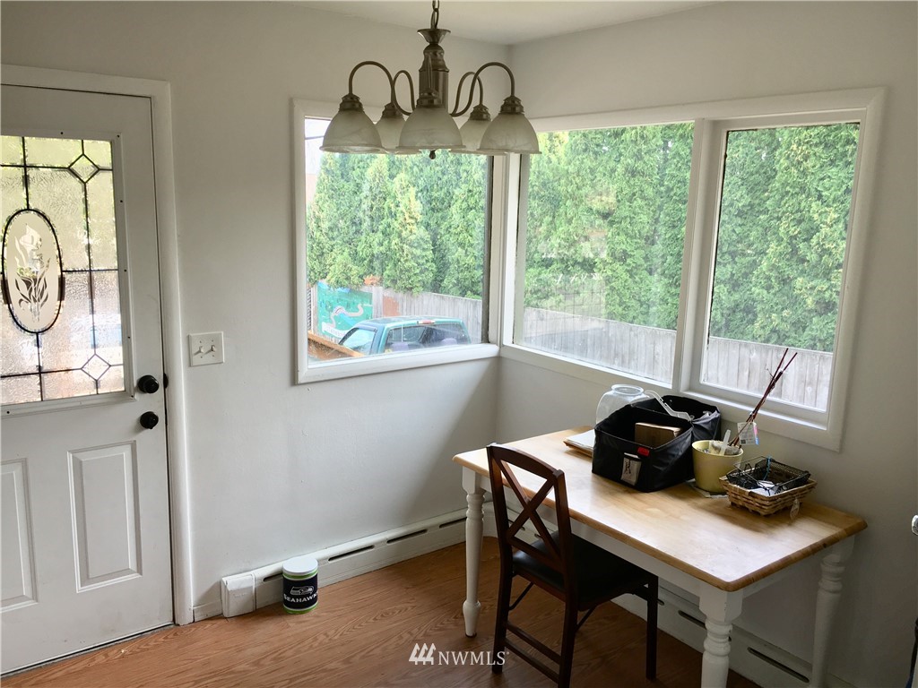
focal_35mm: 29
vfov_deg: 48.2
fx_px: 769
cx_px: 459
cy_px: 344
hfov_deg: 61.7
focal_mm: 4.15
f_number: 2.2
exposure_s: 1/120
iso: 32
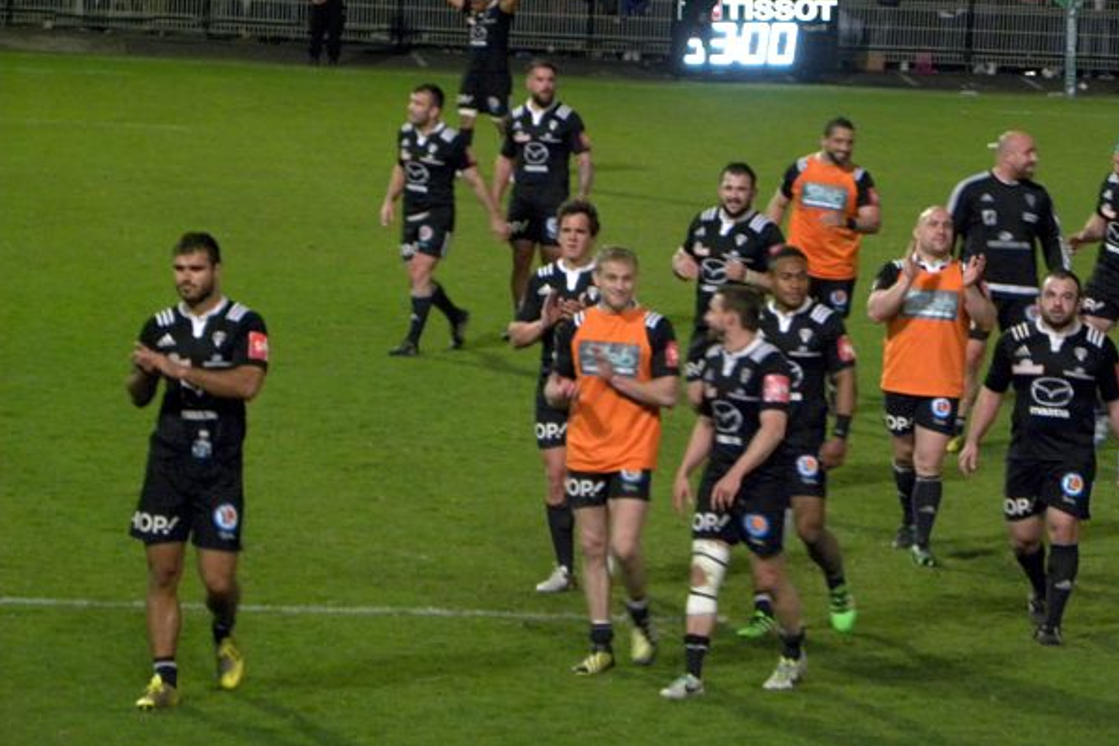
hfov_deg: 9.3
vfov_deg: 6.2
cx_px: 560
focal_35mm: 222
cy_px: 348
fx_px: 6898
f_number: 4.5
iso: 400
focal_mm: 37.7
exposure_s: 1/52.2
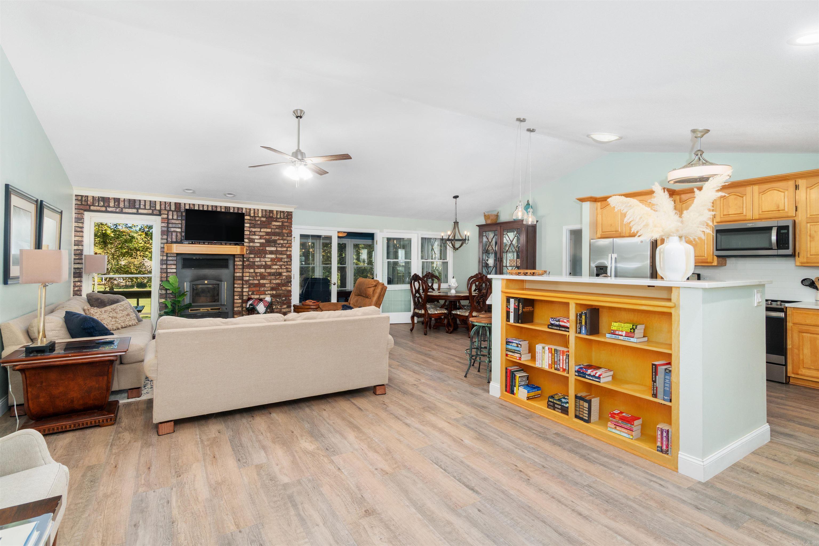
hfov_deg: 95.0
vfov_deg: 72.1
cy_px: 273
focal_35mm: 16
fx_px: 375
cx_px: 410
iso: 320
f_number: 8
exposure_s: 1
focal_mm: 11
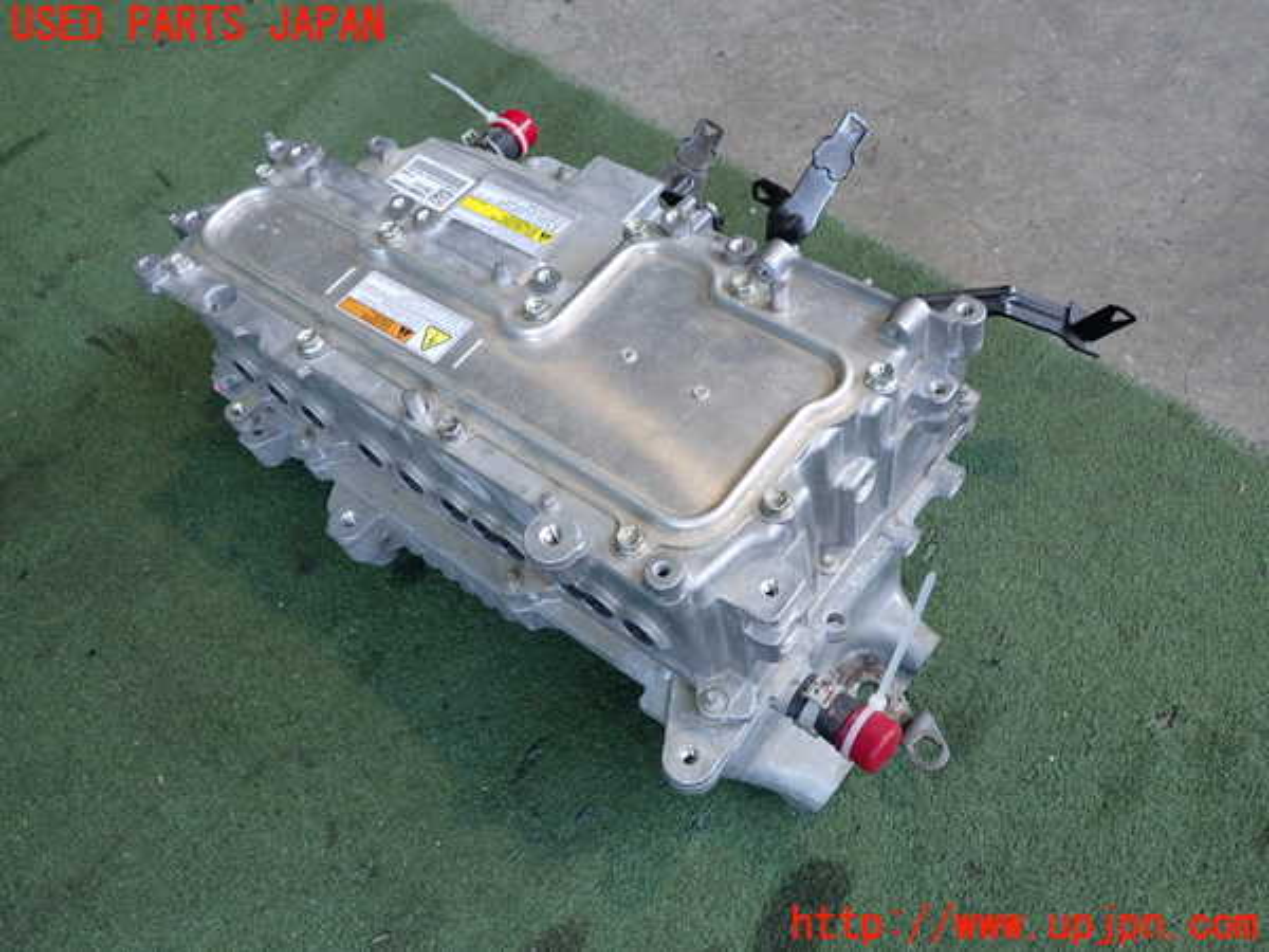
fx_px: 1100
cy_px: 476
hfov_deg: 60.0
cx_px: 634
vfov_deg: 46.8
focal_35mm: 30
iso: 200
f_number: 2.3
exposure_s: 1/80
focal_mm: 5.4
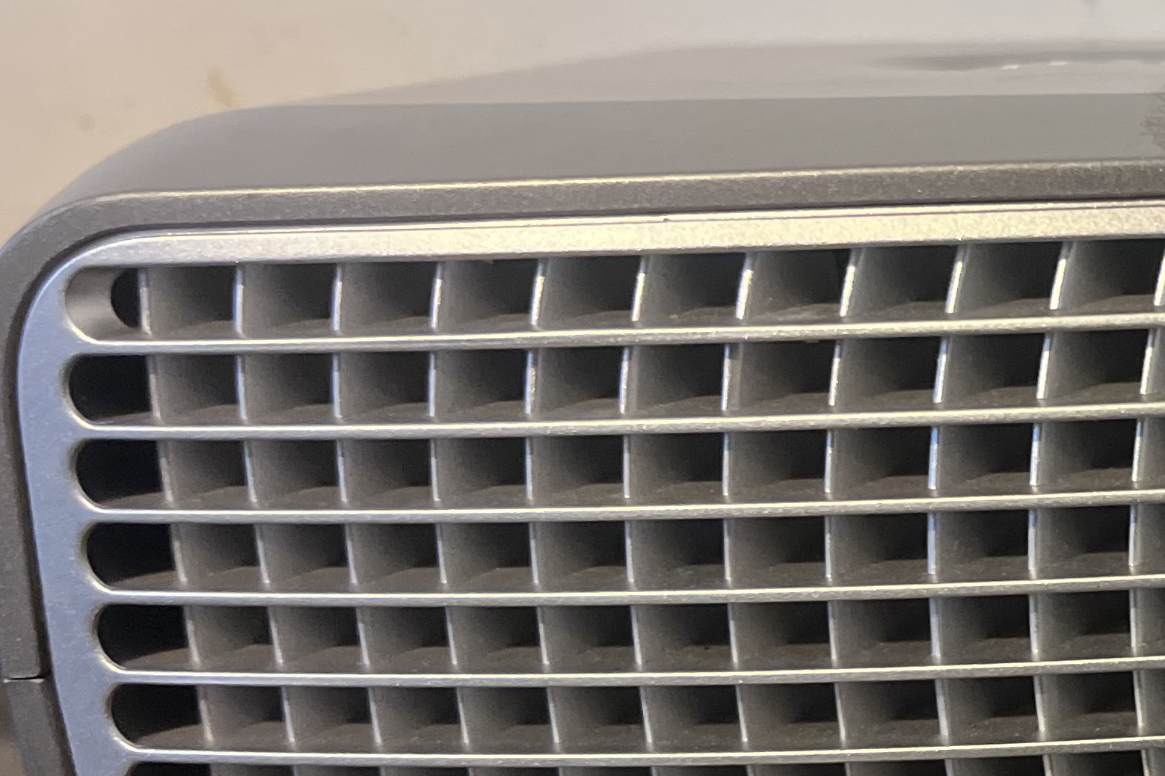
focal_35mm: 70
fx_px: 2265
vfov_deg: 19.3
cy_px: 573
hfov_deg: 25.6
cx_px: 1427
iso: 400
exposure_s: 1/40
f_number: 1.6
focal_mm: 5.1
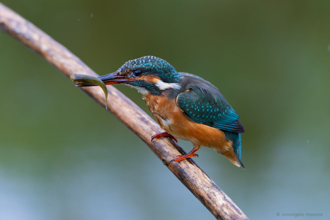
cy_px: 110
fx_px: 3474
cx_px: 165
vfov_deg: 3.6
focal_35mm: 379
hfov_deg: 5.4
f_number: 6.3
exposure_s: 1/800
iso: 3200
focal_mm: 379
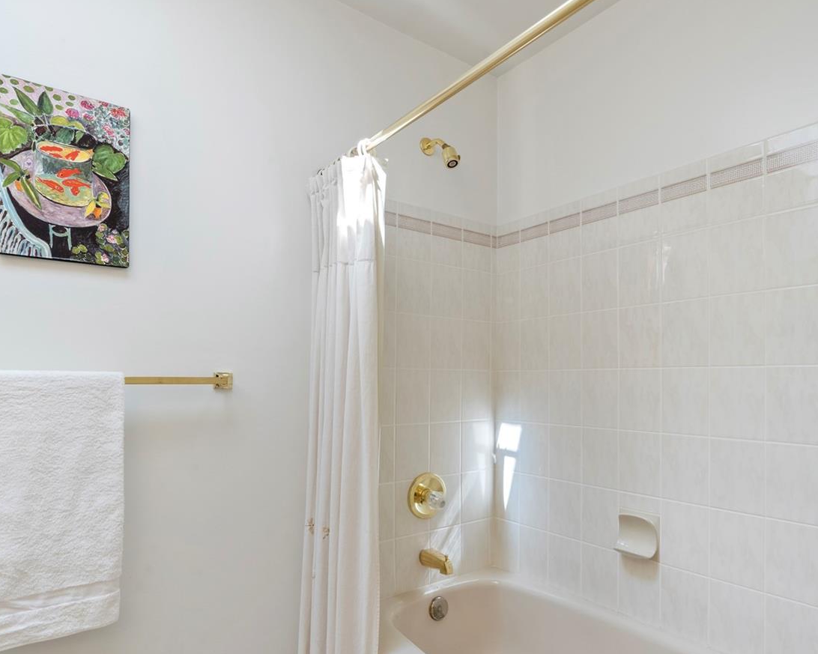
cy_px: 372
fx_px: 532
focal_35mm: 22
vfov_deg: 62.8
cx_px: 461
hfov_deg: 74.7
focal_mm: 16
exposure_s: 1/30
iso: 400
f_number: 6.7
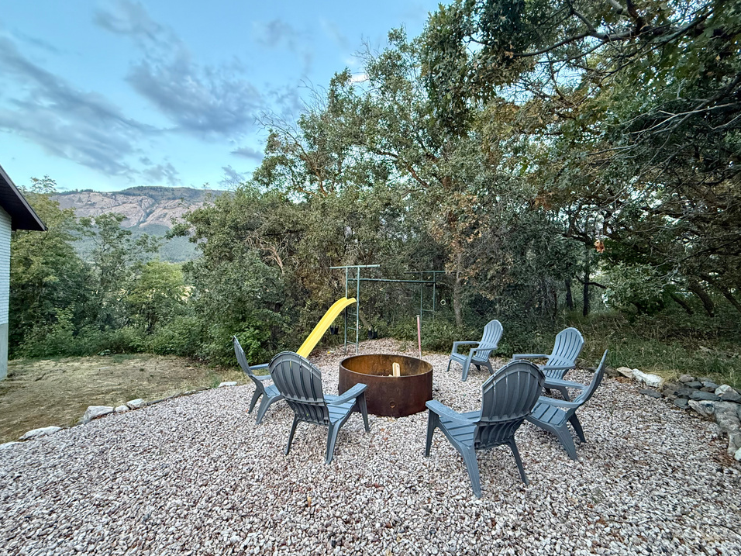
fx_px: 321
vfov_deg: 81.7
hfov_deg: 98.2
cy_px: 284
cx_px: 380
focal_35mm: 15
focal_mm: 2.22
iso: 400
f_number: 2.2
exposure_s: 1/60
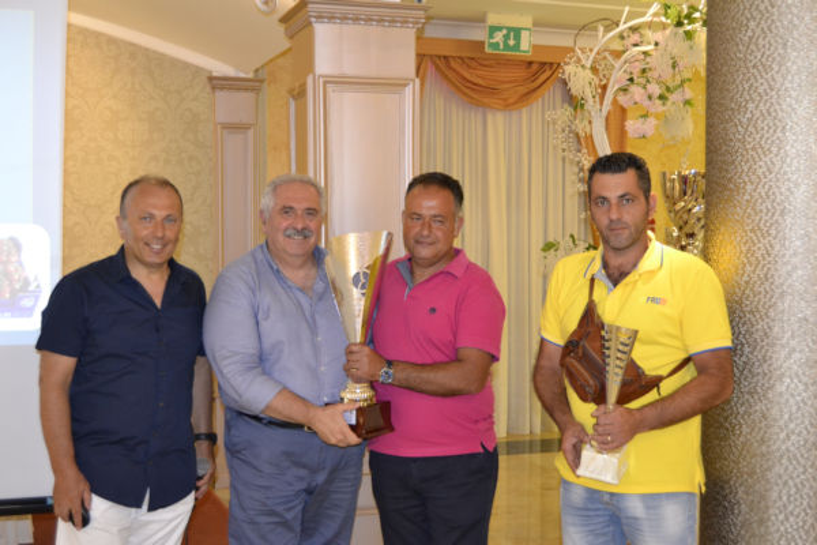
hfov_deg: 38.9
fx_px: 1157
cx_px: 408
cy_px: 272
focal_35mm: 51
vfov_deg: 26.5
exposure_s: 1/60
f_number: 4.5
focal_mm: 34
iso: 2200
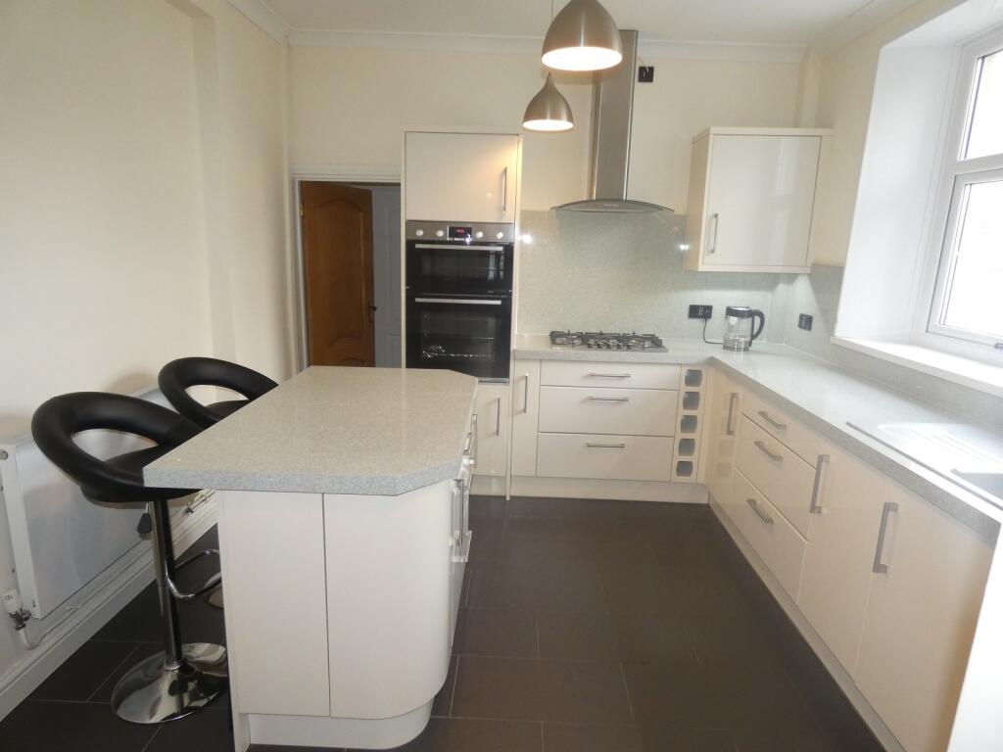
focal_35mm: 20
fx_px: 580
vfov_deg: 66.0
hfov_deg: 81.7
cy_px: 376
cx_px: 502
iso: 400
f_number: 2.8
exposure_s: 1/125
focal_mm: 3.6
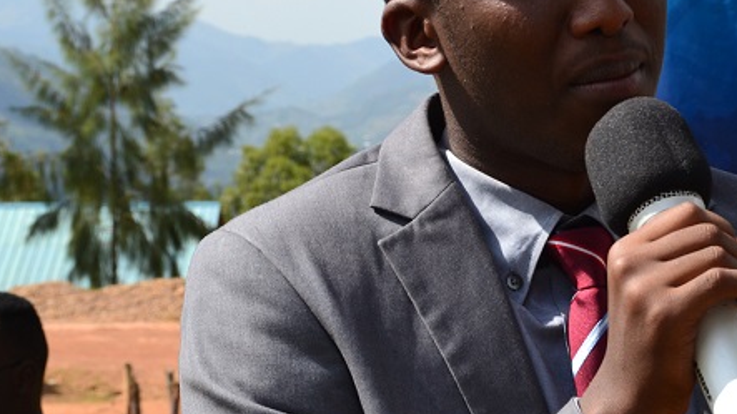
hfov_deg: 13.2
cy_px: 126
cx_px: 546
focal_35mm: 162
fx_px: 3165
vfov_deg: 7.5
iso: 400
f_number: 11
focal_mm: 55
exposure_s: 1/320
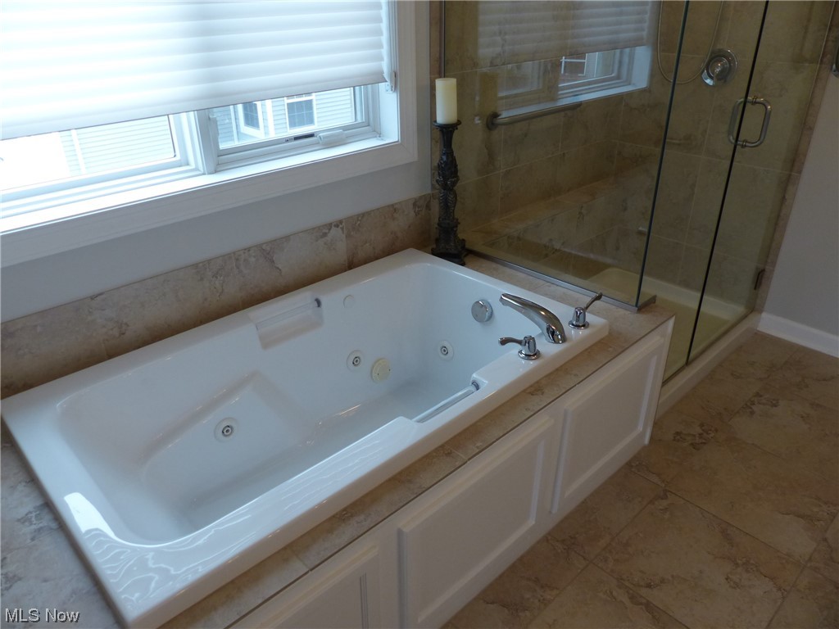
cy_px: 314
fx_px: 606
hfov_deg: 69.4
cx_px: 420
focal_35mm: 25
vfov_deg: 54.9
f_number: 2.8
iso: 160
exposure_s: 1/60
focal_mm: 4.5
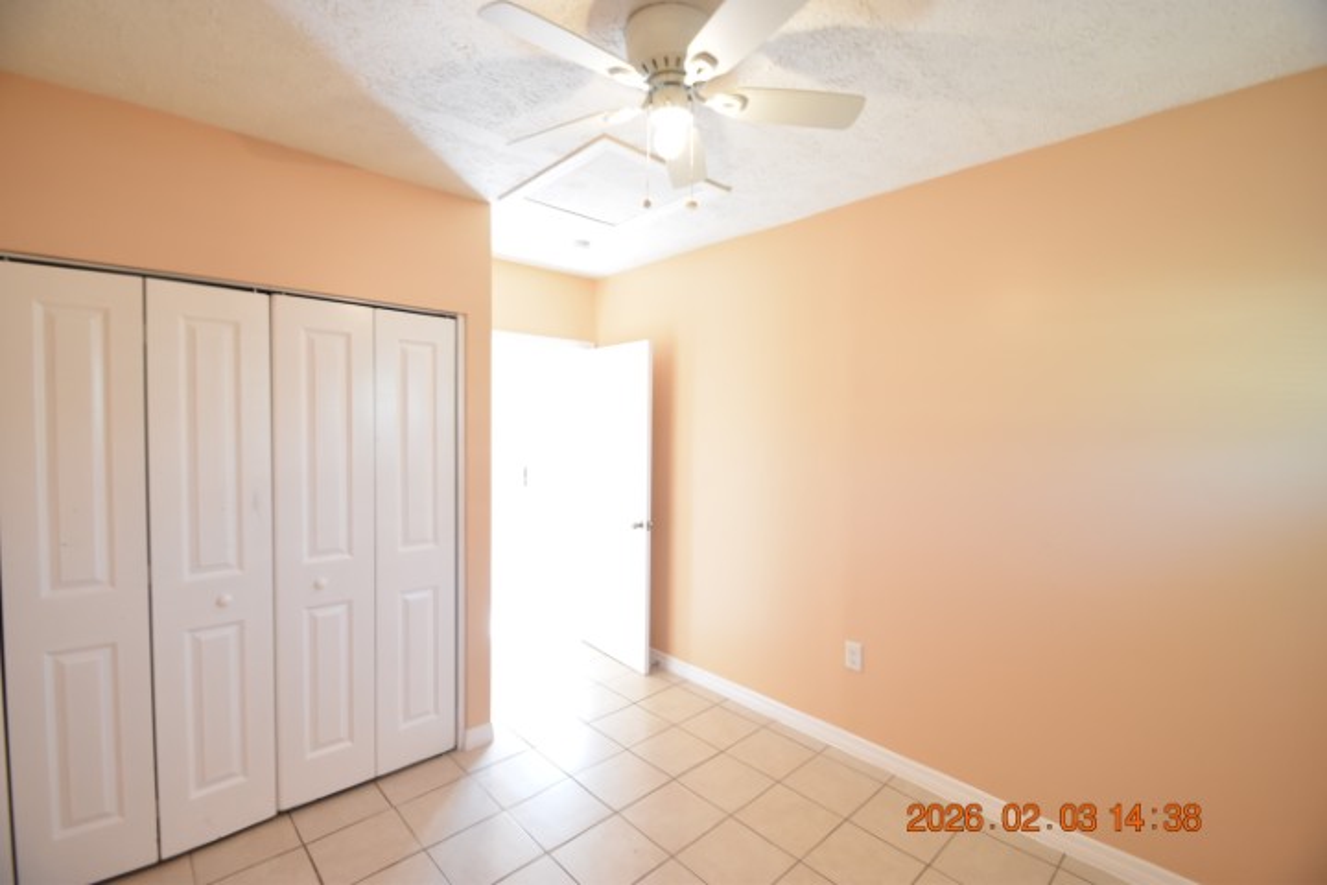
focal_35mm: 15
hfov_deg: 100.4
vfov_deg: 77.3
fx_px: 553
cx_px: 664
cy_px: 442
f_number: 3.5
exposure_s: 1/30
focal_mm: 10
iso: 800
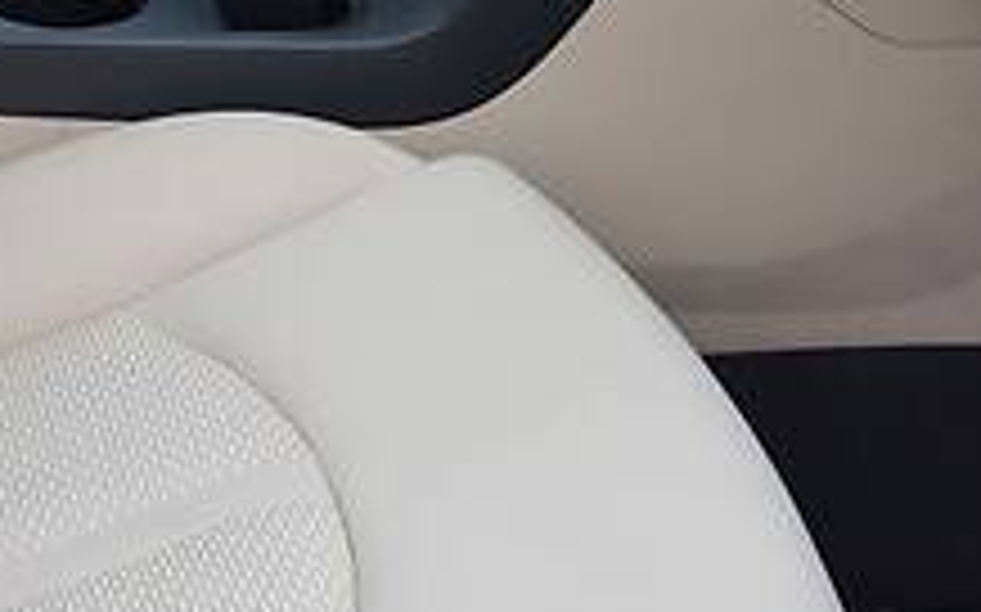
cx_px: 112
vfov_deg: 12.5
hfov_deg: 20.2
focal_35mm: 101
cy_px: -212
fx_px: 2699
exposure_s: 1/125
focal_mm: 18
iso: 180
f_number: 5.6
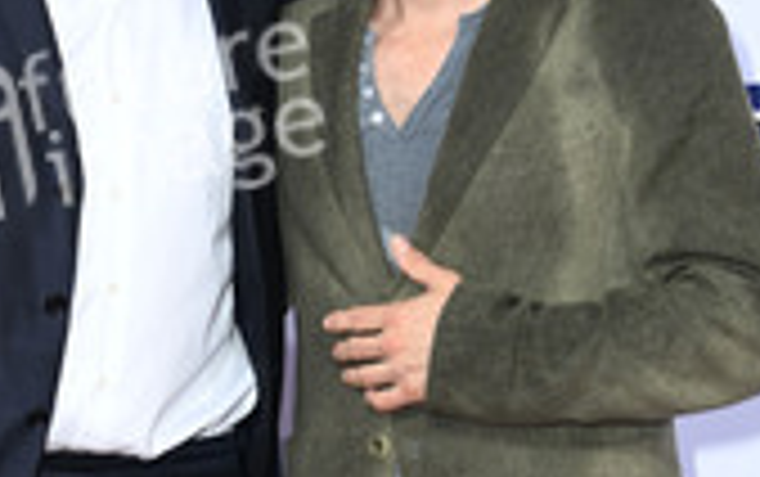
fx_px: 2799
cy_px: 356
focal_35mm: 135
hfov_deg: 15.4
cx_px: 225
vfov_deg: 9.7
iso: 800
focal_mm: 56
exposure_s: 1/200
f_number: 5.6
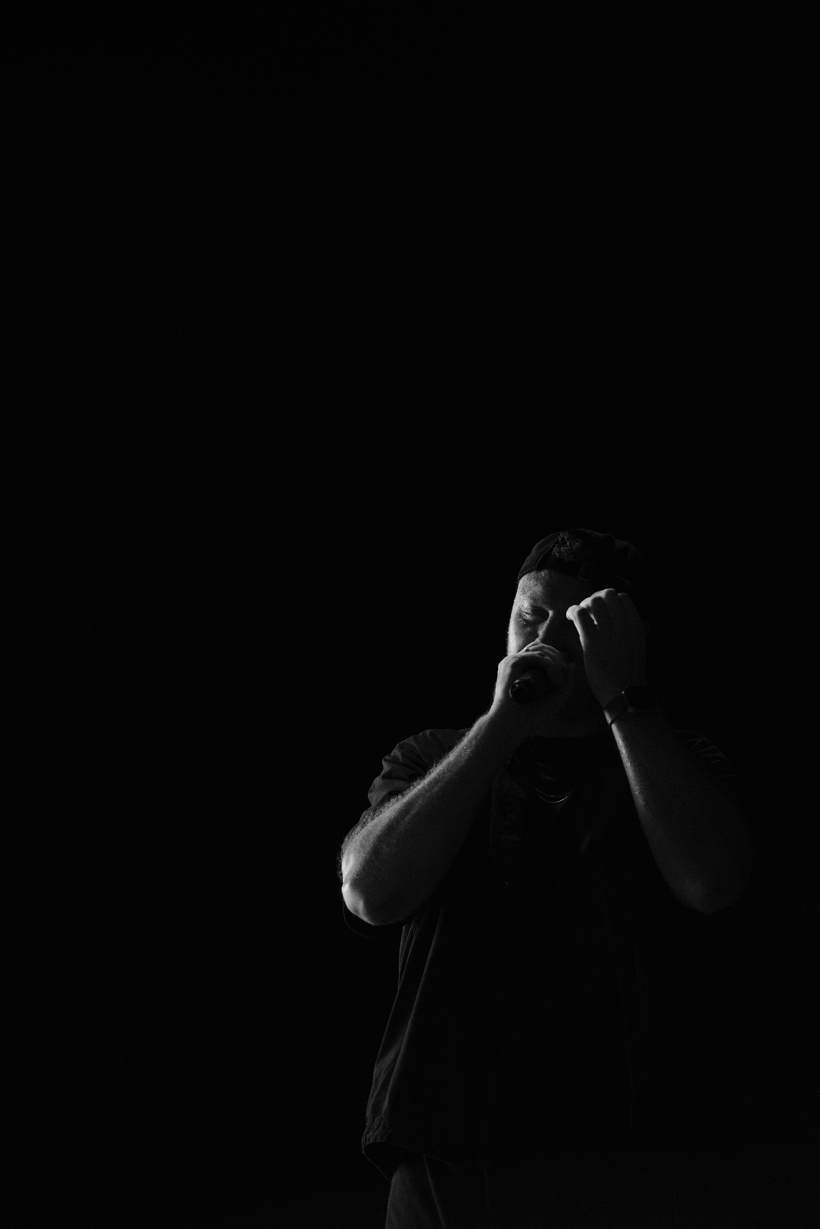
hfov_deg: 12.1
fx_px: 3861
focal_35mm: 113
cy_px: 614
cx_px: 410
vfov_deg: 18.1
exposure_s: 1/200
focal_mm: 75
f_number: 1.2
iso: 640
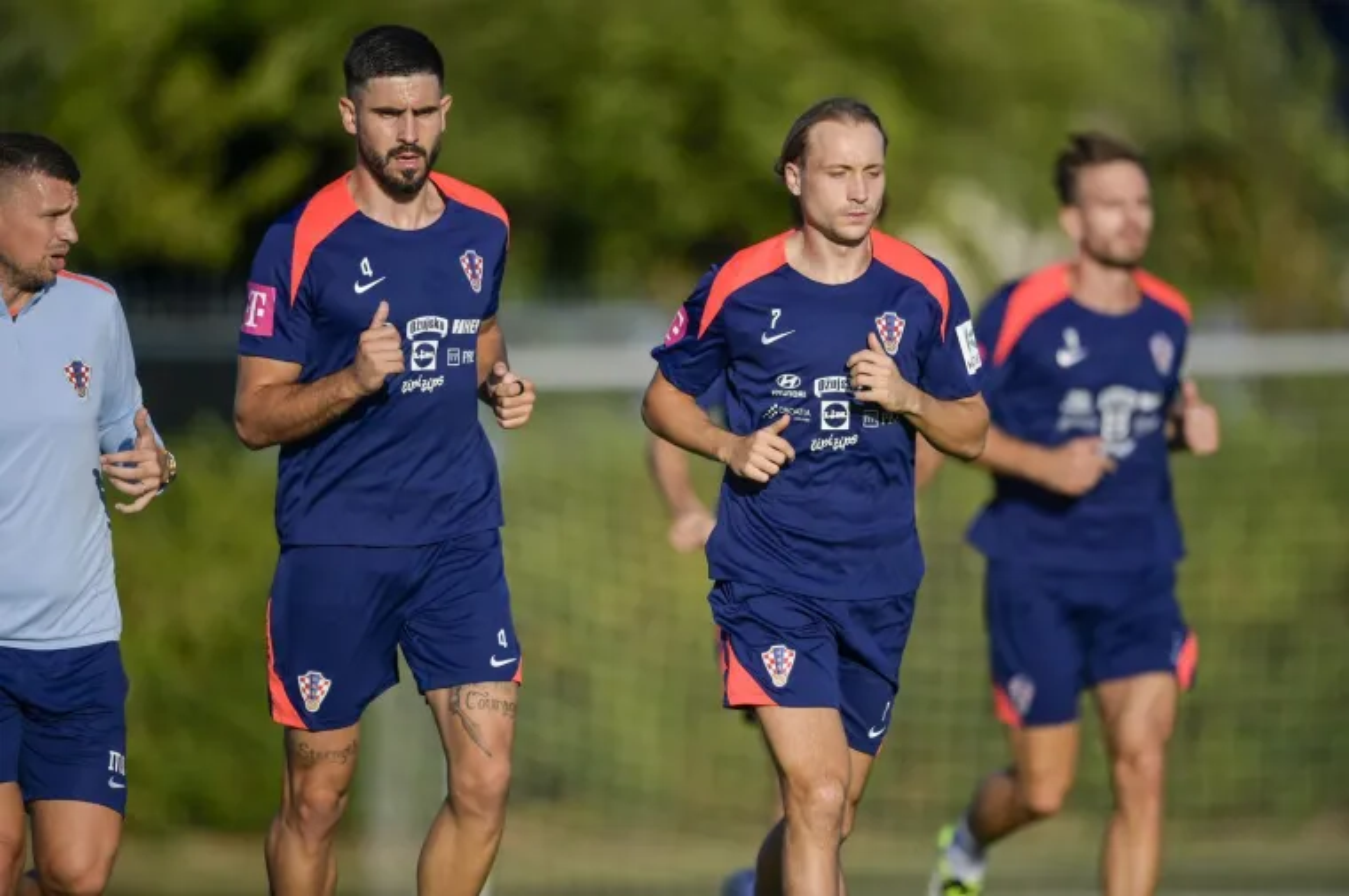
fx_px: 14973
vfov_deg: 3.4
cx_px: 674
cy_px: 448
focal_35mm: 400
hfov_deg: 5.2
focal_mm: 400
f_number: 2.8
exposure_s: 1/5000
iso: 100
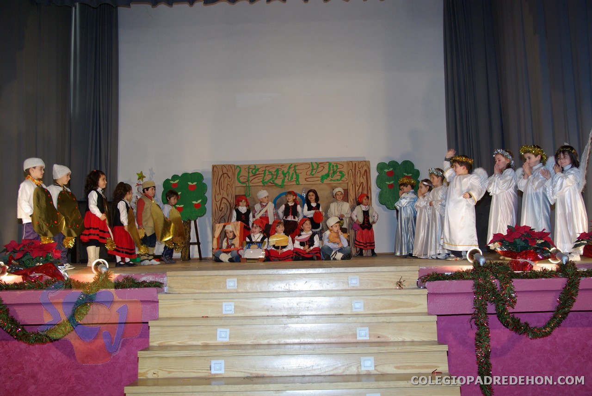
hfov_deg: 55.0
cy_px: 198
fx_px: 568
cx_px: 296
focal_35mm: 34
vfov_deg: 38.5
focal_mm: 23
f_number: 4.5
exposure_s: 1/45
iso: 400
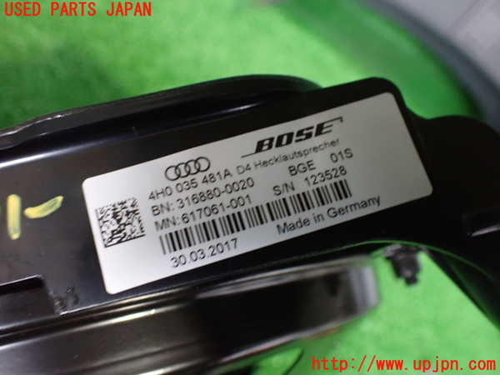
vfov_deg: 46.8
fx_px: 433
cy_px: 188
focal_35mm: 30
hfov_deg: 60.0
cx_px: 250
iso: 800
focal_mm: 5.4
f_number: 2.3
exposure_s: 1/50
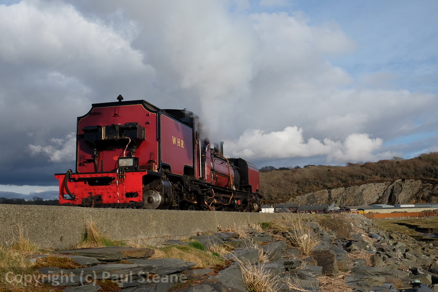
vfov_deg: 33.4
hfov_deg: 48.5
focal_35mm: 40
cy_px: 146
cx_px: 219
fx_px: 487
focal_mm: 26.5
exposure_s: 1/420
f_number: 7.1
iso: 200
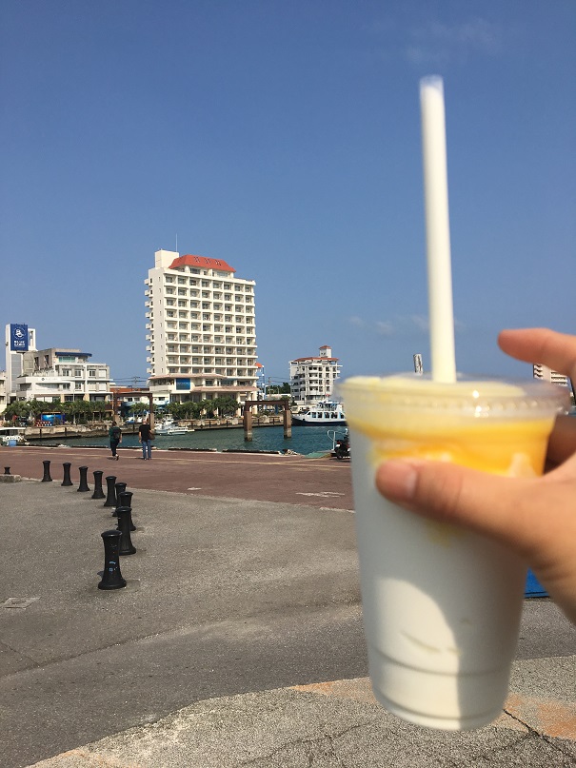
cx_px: 288
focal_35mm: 29
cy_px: 384
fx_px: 644
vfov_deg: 61.7
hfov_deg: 48.2
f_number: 2.2
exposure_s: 1/2959
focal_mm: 4.15
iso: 25
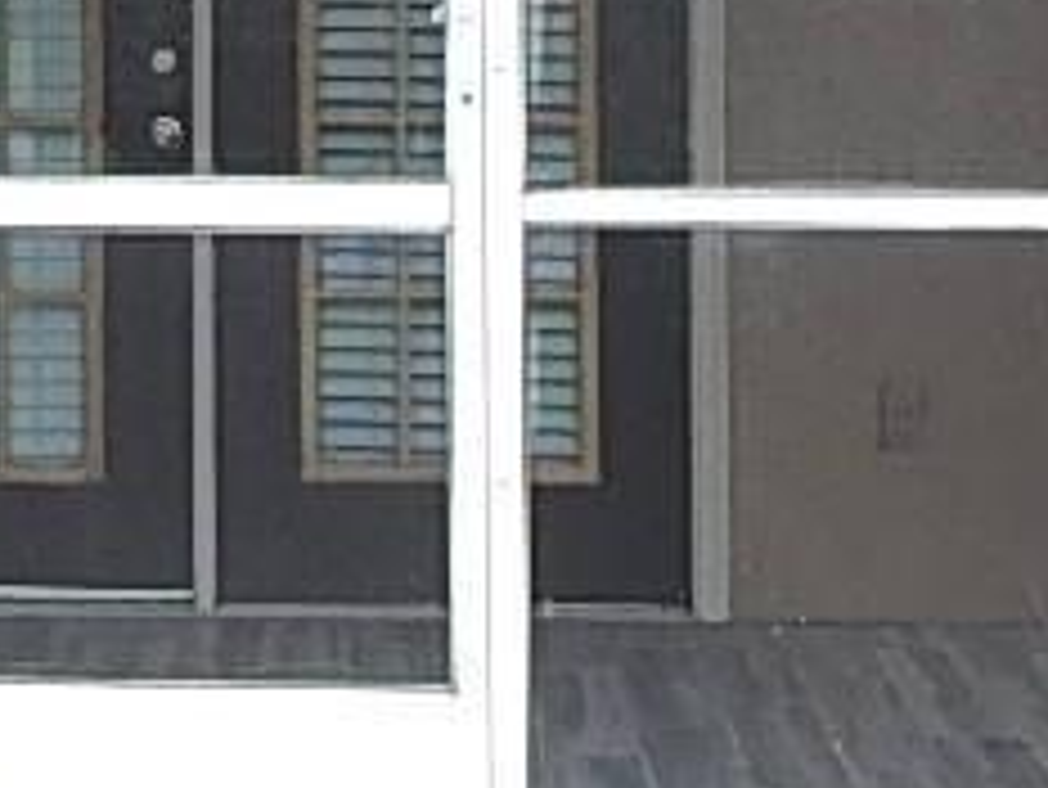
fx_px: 4786
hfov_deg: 12.3
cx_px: -130
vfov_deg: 9.3
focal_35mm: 158
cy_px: -212
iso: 125
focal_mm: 4
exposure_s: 1/200
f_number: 3
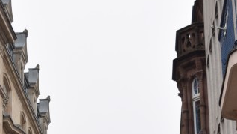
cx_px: 108
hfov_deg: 14.6
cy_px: 233
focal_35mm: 147
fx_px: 922
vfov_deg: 8.0
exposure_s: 1/100
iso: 400
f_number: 5
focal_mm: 29
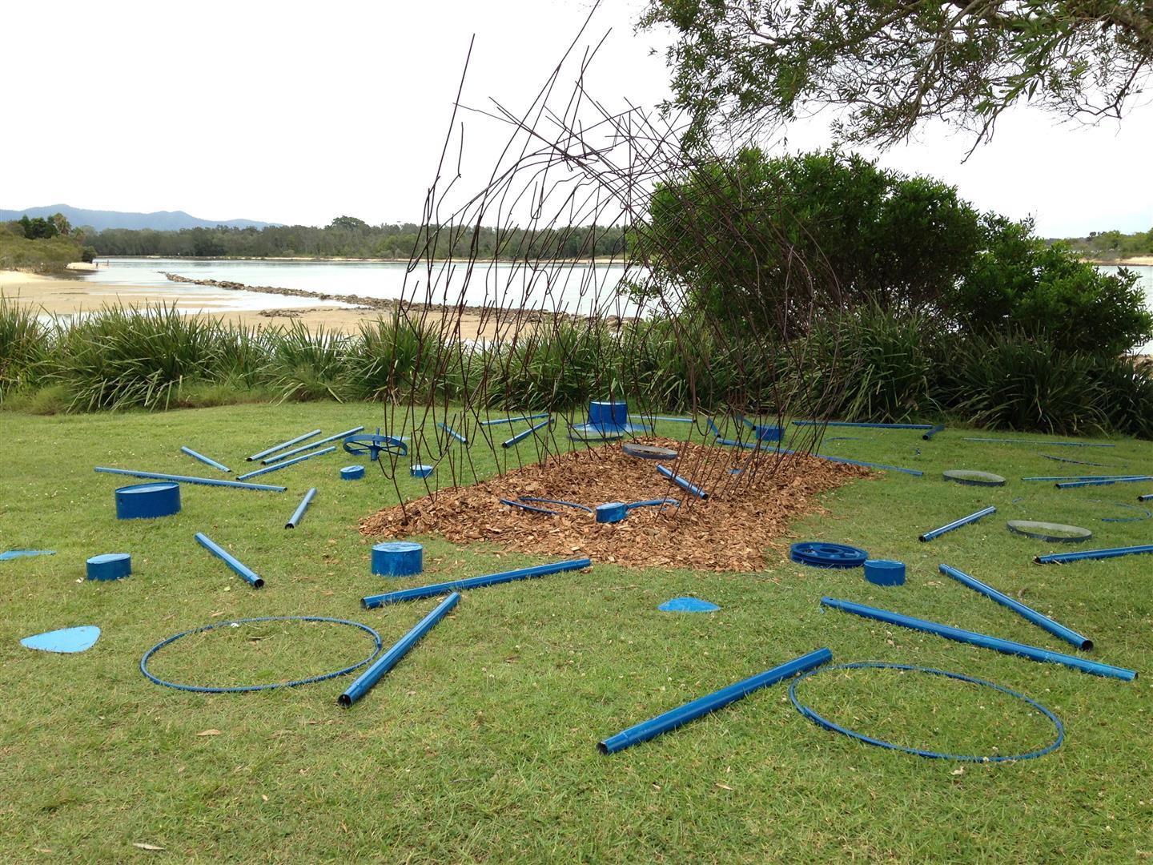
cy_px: 432
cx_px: 576
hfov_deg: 55.4
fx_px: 1099
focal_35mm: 33
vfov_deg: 42.9
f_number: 2.4
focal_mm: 4.12
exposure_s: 1/861
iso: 50
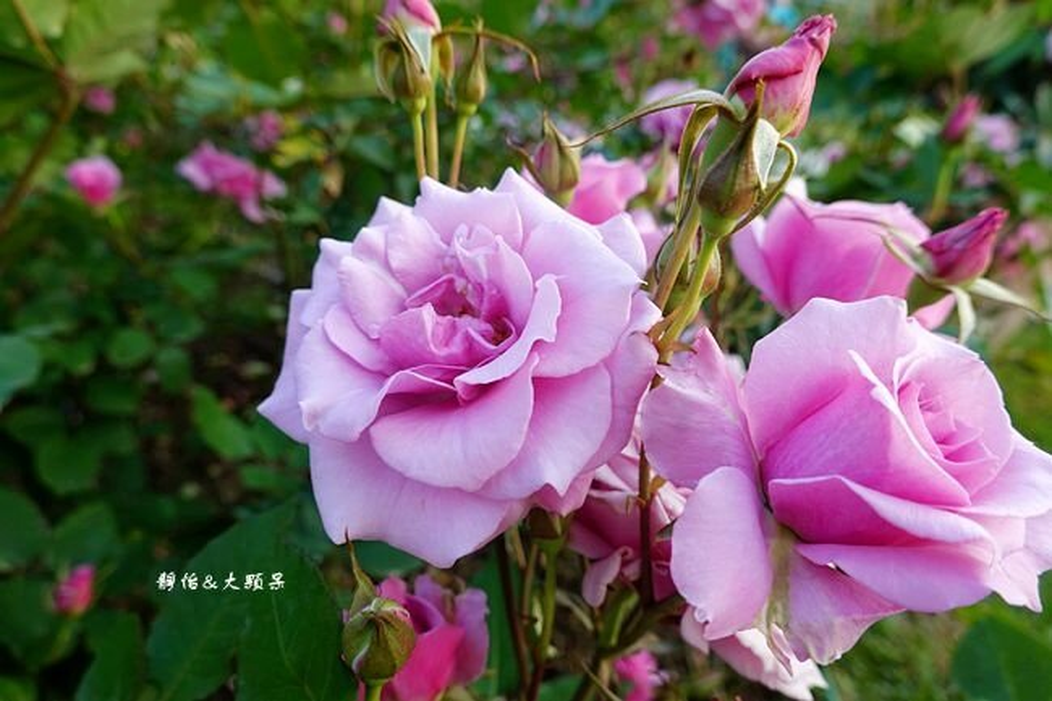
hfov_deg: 73.8
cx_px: 526
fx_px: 701
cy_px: 350
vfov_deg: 53.1
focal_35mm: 24
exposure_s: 1/200
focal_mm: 9
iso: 125
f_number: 3.5
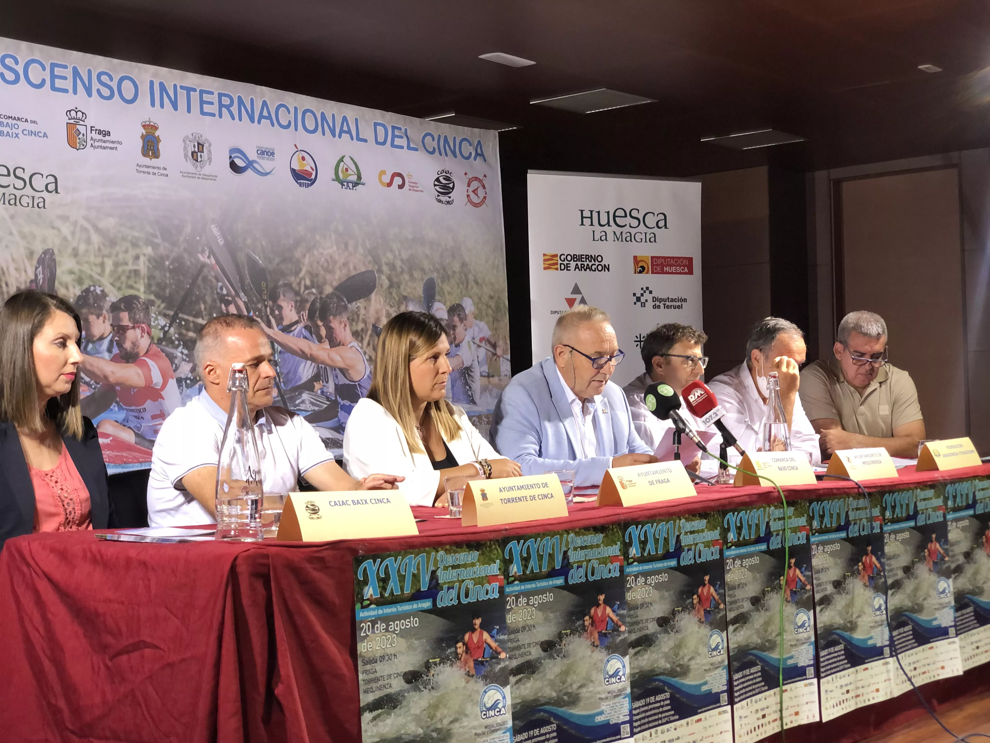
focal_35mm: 52
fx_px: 1487
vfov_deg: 28.0
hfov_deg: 36.8
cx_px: 495
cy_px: 372
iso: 100
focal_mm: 6
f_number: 2.4
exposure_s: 1/33
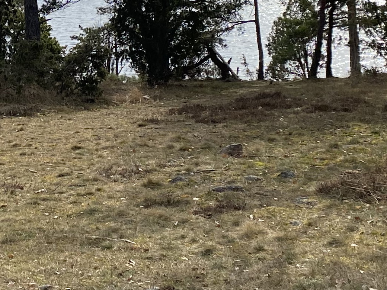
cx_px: 10
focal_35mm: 96
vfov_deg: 15.2
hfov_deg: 19.9
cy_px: 9
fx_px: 1073
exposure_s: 1/2688
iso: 32
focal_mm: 4.25
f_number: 1.8
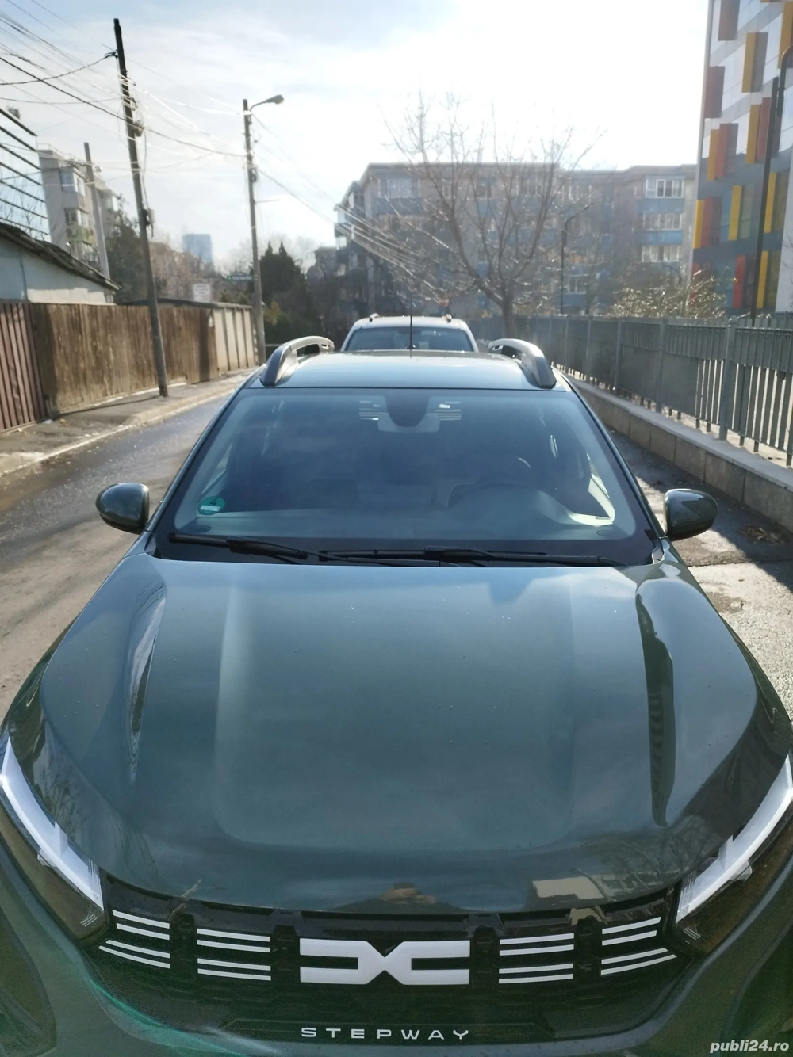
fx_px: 733
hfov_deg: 56.8
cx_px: 396
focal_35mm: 24
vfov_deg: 71.6
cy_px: 528
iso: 50
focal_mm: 5.89
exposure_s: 1/1648
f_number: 1.89
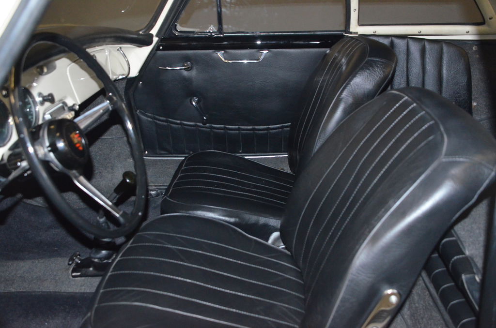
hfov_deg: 57.3
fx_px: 454
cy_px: 164
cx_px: 248
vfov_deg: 39.8
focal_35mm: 33
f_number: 3.8
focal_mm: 22
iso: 3200
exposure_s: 1/60
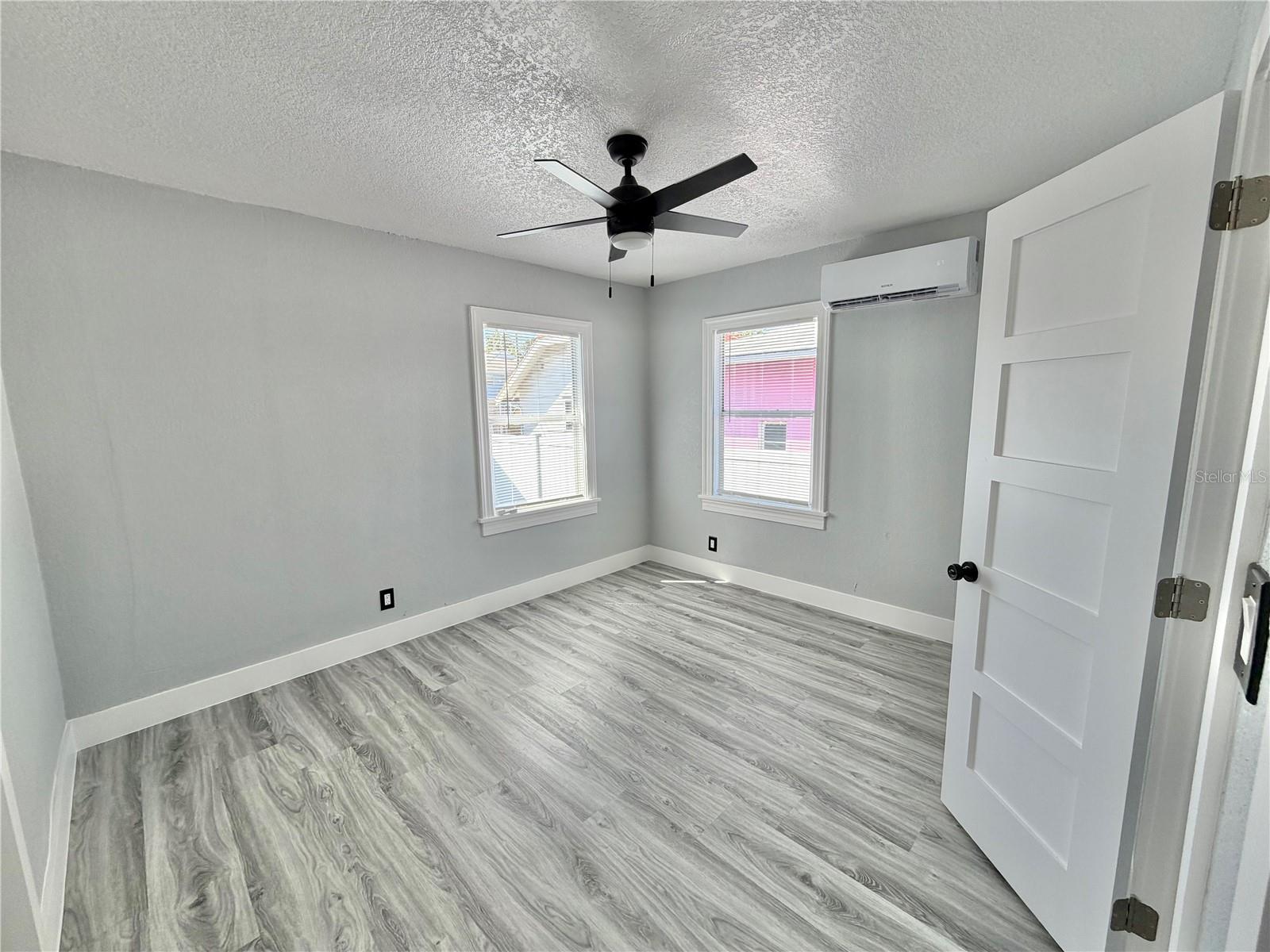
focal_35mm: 14
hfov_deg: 102.1
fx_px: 514
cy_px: 476
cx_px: 635
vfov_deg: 85.7
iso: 50
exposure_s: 1/128
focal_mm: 2.22
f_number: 2.2
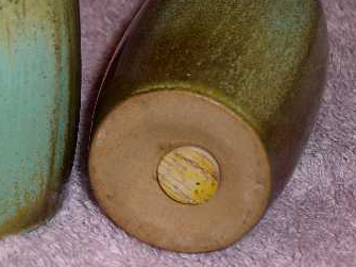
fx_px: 1532
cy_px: 54
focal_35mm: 149
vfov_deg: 9.9
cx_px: 72
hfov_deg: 13.2
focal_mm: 16.3
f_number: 4.3
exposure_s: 1/60
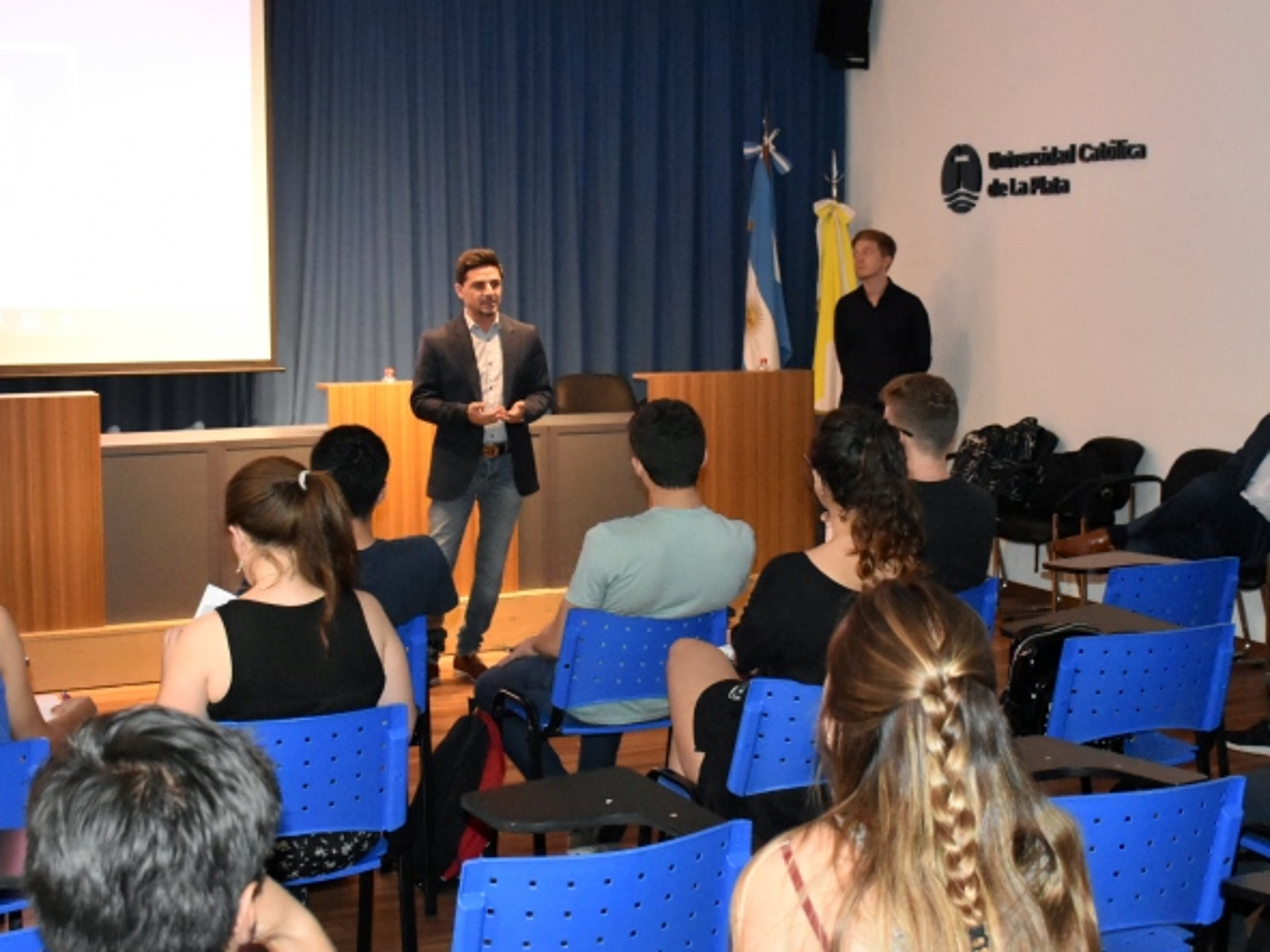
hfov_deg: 34.9
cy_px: 401
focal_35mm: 55
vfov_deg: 26.5
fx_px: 2017
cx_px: 690
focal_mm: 22
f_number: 3.5
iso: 6400
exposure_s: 1/60
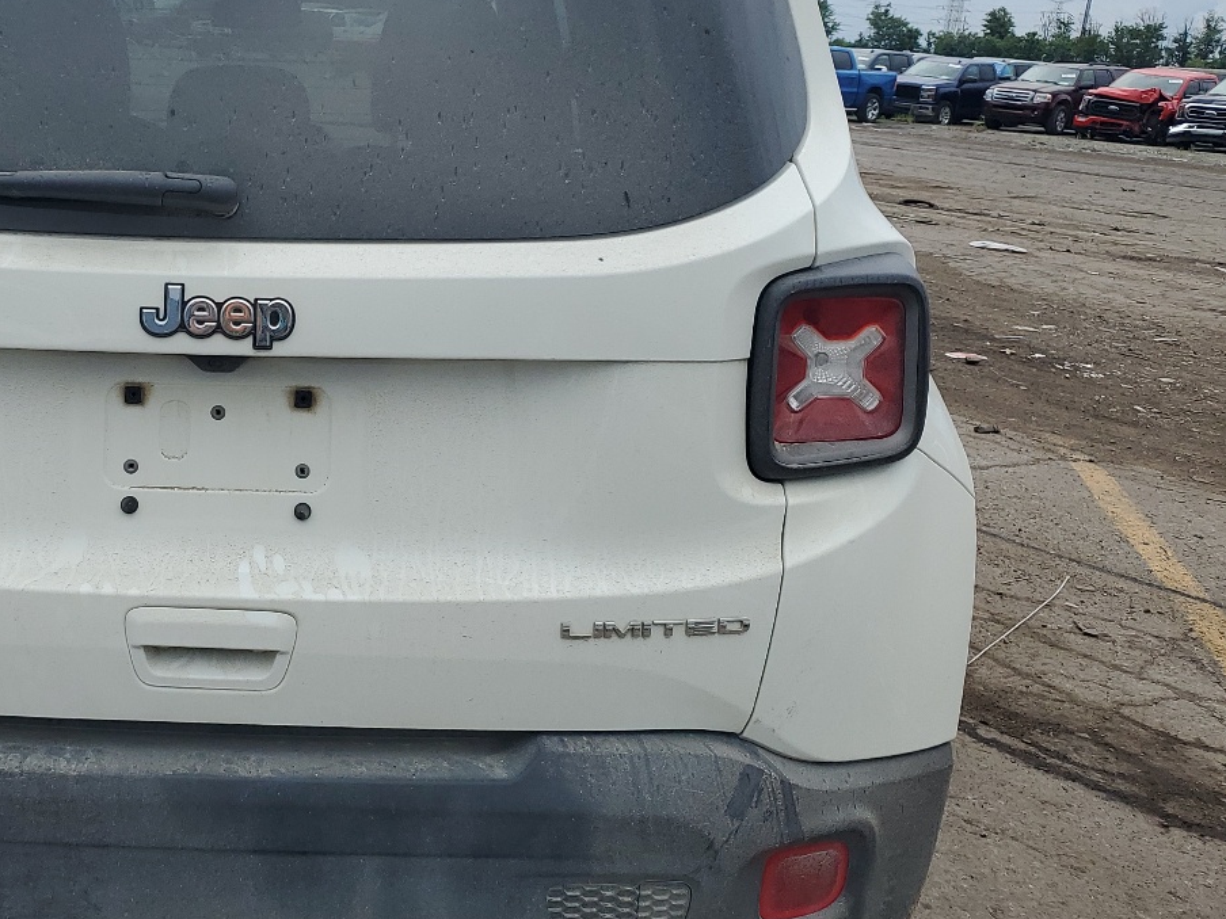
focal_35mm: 46
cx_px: 225
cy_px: 436
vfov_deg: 31.5
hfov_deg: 39.4
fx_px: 1629
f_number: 1.5
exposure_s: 1/2500
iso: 50
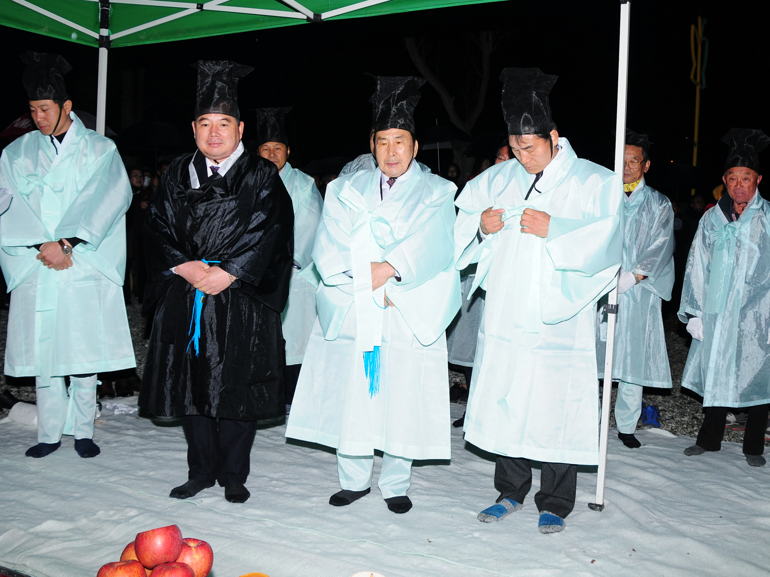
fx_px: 904
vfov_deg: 35.3
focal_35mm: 41
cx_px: 435
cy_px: 239
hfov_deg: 46.0
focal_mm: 21
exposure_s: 1/60
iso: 200
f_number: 5
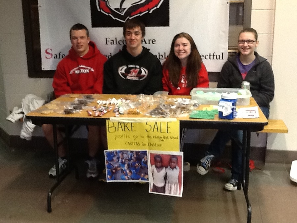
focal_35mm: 44
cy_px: 112
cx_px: 148
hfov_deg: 42.9
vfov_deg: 32.9
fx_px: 378
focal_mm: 2.03
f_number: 2.4
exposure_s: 1/30
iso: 160
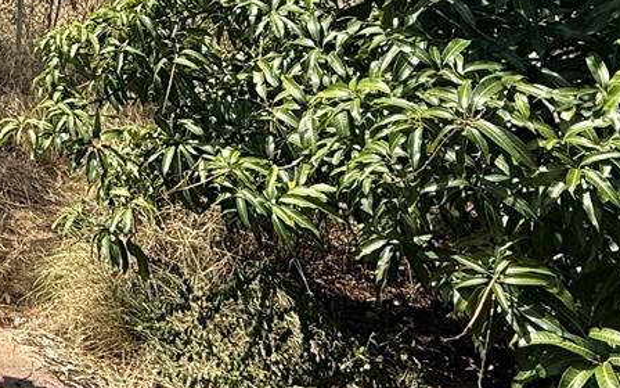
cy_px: -132
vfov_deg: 21.7
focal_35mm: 53
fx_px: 896
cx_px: -104
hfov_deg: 32.3
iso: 50
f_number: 2.2
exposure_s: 1/1848
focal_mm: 2.22
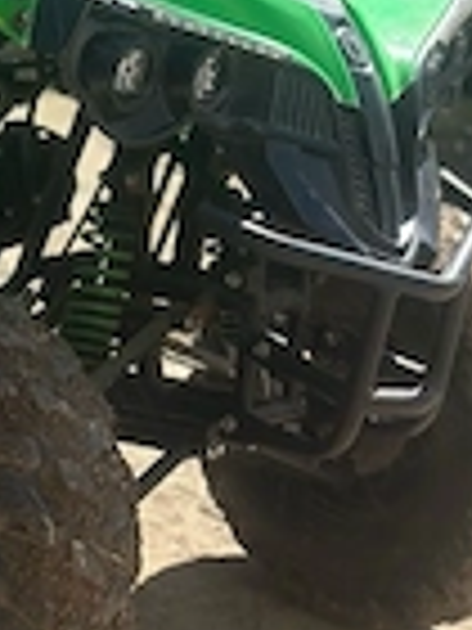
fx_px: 2491
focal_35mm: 137
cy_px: 90
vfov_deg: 14.3
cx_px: -112
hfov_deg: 10.6
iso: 80
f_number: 1.78
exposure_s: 1/2890
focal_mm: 6.86
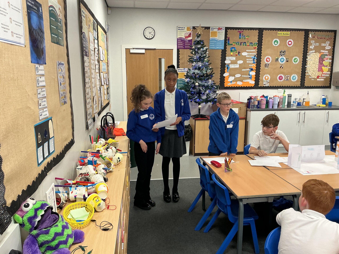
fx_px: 284
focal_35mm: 29
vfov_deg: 48.2
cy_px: 127
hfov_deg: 61.7
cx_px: 170
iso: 100
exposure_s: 1/60
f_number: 1.8
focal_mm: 3
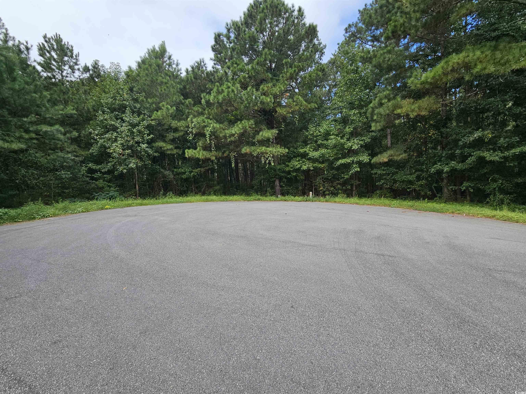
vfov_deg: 89.9
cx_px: 263
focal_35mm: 13
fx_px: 198
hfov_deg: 106.2
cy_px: 197
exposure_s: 1/1081
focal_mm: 2.2
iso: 50
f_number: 2.2
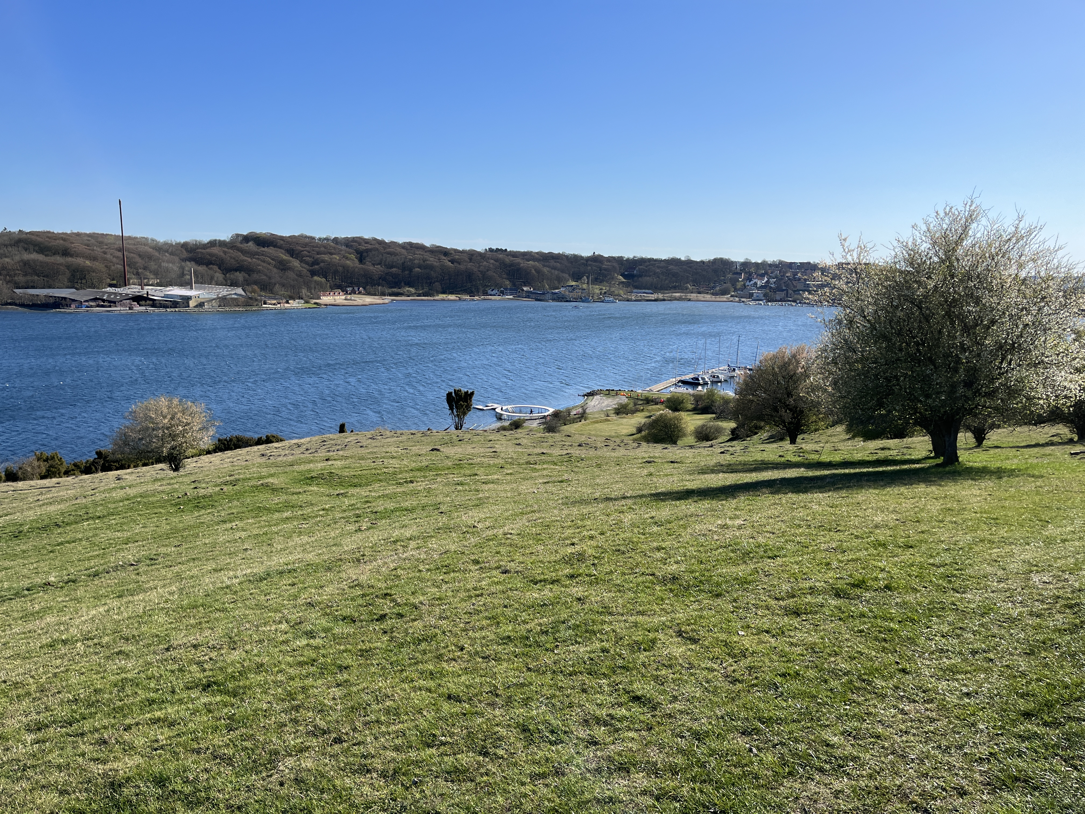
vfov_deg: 53.1
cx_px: 542
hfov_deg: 67.3
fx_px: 815
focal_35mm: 26
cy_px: 407
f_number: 1.6
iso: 50
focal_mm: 5.1
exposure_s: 1/3876
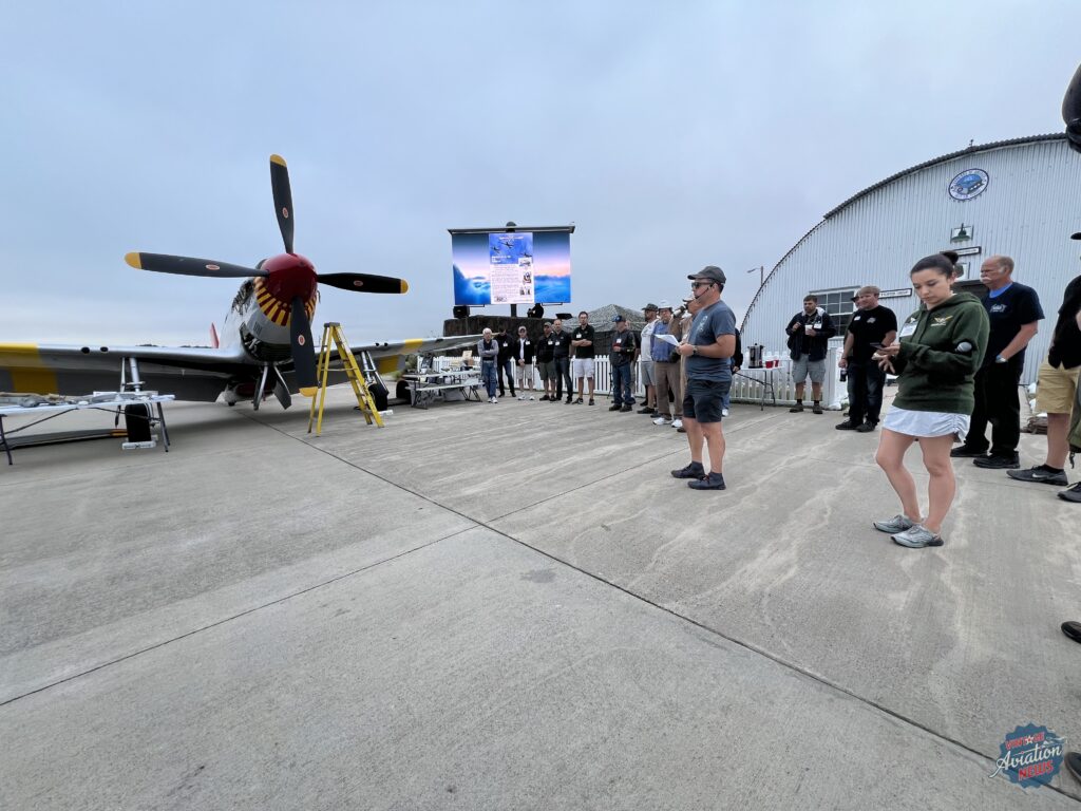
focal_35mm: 13
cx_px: 540
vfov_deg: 89.9
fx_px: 406
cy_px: 406
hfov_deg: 106.2
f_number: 1.8
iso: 32
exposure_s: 1/358
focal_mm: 1.57
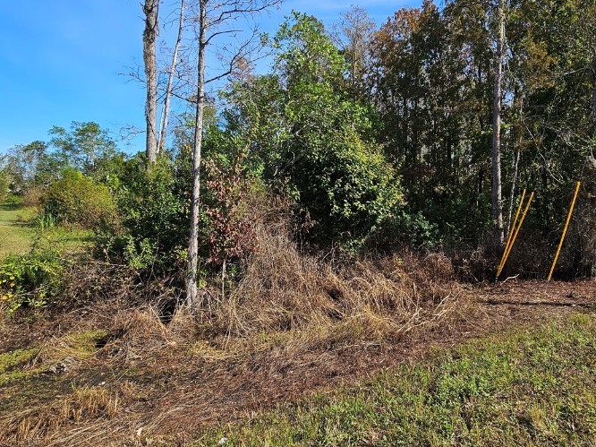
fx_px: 344
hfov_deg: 80.3
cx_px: 370
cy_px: 191
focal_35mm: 20
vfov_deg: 65.6
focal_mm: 2.2
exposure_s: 1/1472
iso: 50
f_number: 2.2
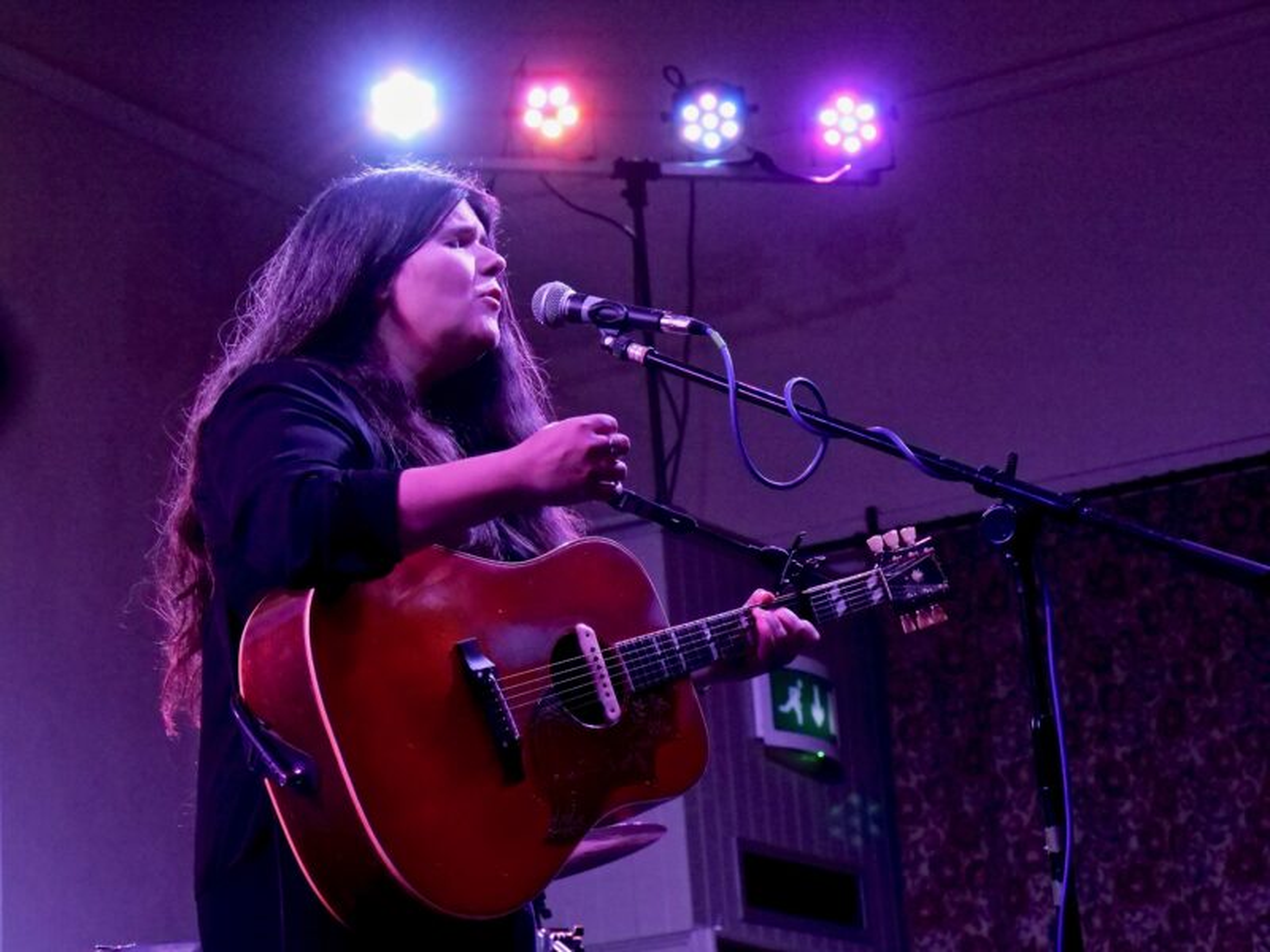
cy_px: 476
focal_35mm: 92
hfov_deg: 21.3
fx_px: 3375
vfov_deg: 16.1
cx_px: 635
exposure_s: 1/320
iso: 5000
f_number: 4.9
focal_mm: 46
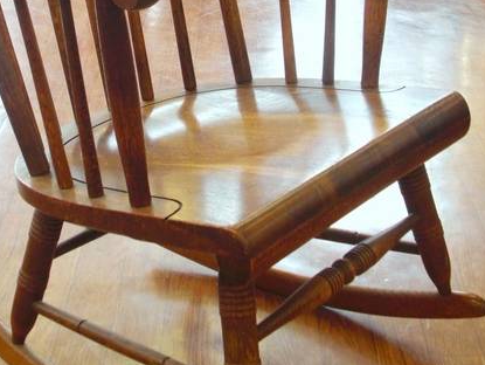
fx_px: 1094
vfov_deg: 18.3
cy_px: -22
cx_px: 166
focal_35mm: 78
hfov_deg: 24.9
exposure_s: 1/80
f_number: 2.8
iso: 100
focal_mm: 6.3
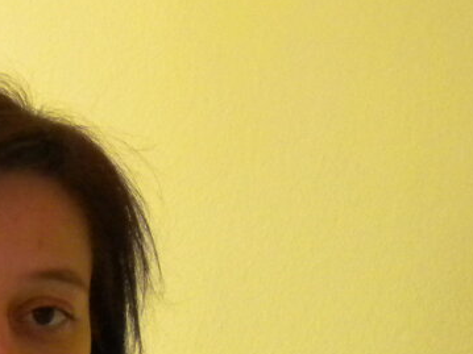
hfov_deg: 16.1
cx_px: -109
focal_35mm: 117
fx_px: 1598
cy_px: 229
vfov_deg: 12.6
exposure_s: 1/66.2
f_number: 3.1
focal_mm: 6.3
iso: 481
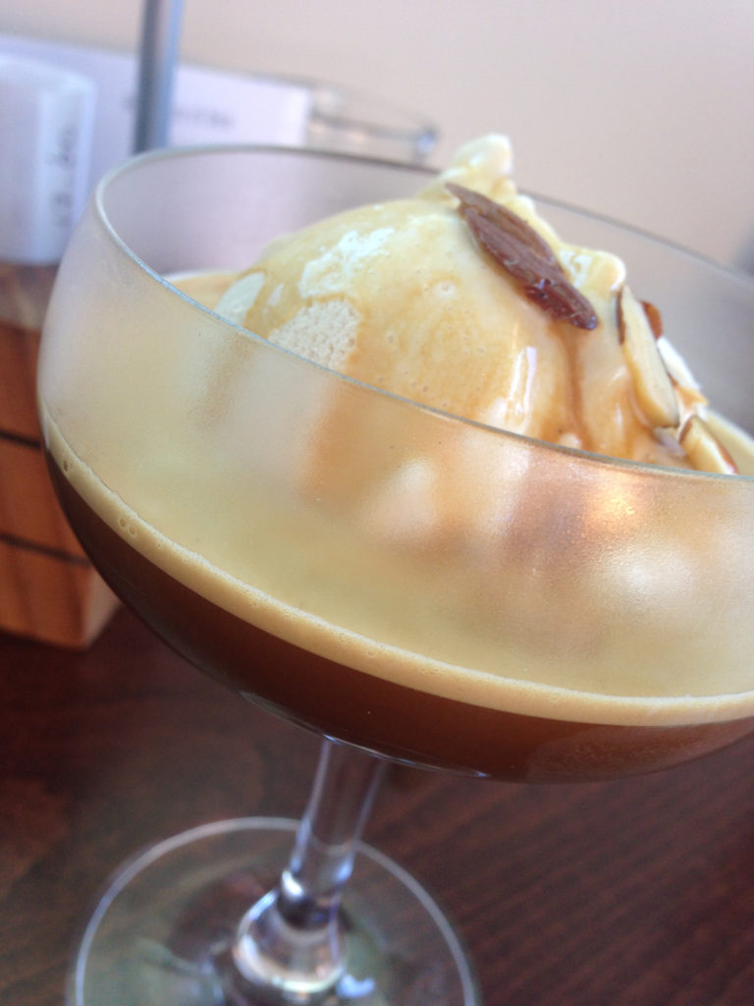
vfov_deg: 55.4
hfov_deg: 42.9
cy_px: 503
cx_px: 377
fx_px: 958
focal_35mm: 33
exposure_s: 1/60
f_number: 2.4
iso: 64
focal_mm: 4.12
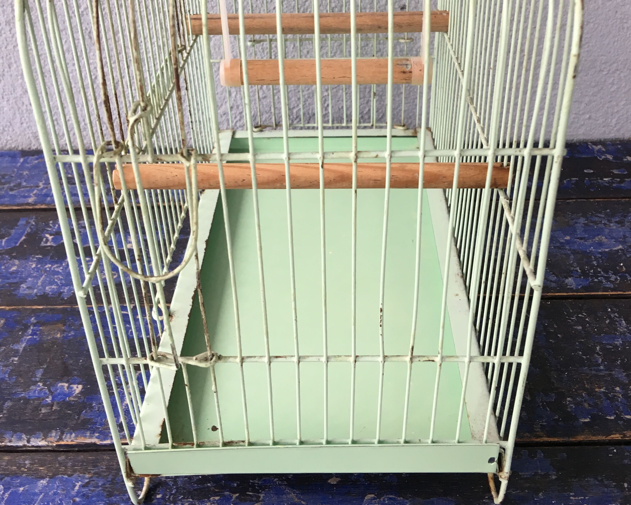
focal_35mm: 38
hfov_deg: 47.9
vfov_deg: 38.8
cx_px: 315
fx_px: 710
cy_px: 174
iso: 64
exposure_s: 1/33
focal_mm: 4.15
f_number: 2.2
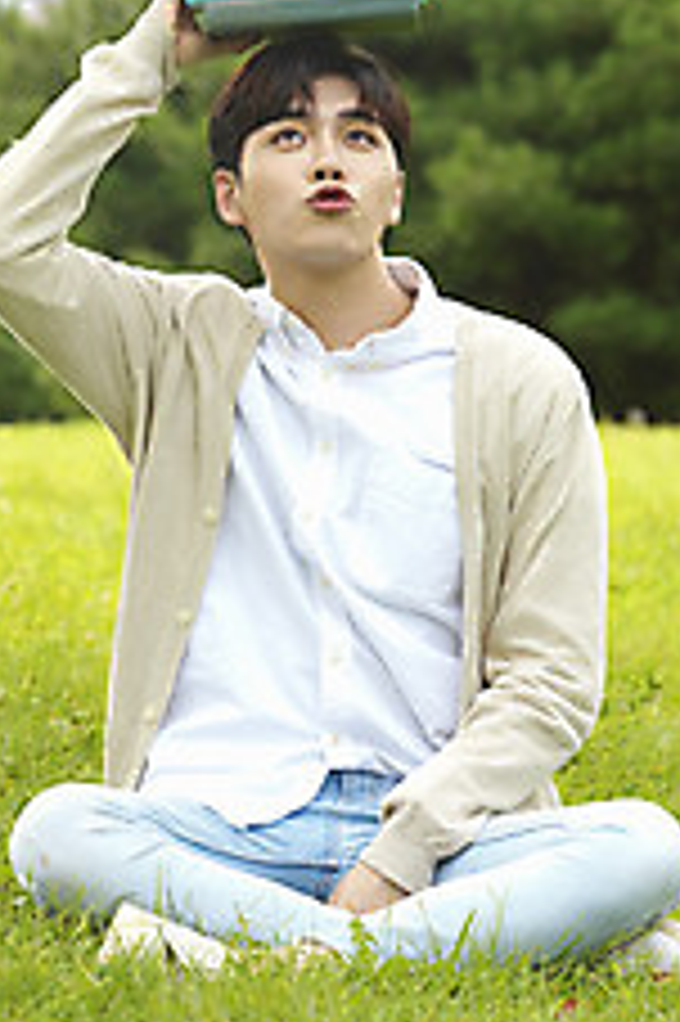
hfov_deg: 7.1
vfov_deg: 10.6
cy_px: 297
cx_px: 290
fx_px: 5505
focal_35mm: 194
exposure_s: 1/400
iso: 320
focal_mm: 110
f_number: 5
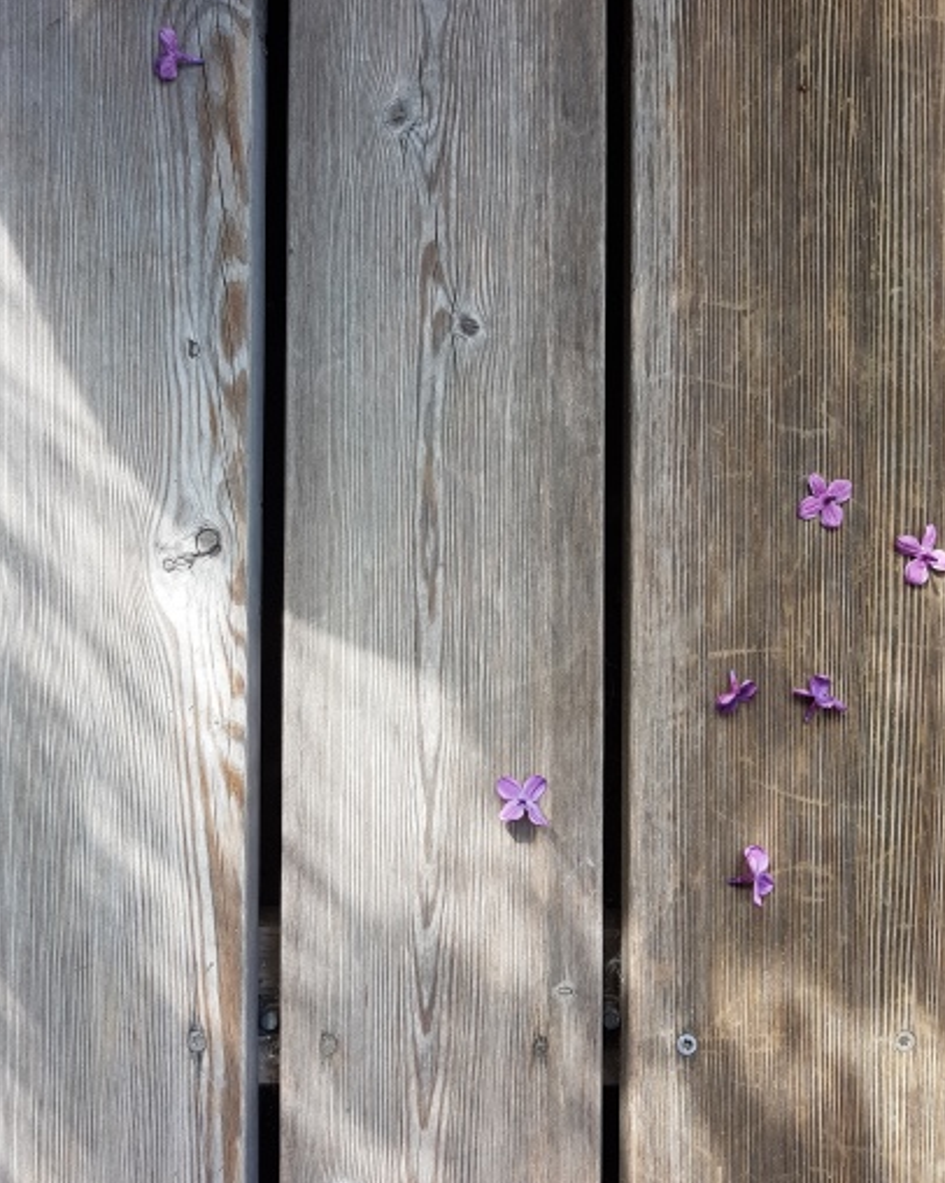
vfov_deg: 62.2
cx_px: 479
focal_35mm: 28
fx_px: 979
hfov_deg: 51.5
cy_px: 575
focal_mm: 4.2
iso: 40
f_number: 1.7
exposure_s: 1/202
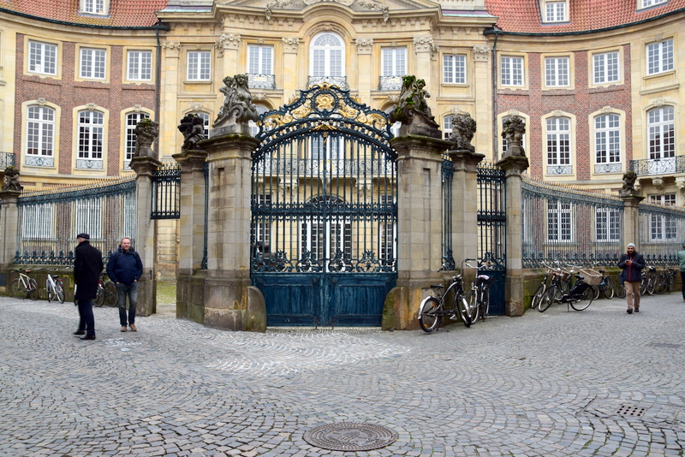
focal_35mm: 32
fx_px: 600
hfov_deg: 59.5
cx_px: 342
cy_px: 228
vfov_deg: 41.7
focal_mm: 21
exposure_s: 1/60
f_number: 8
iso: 400
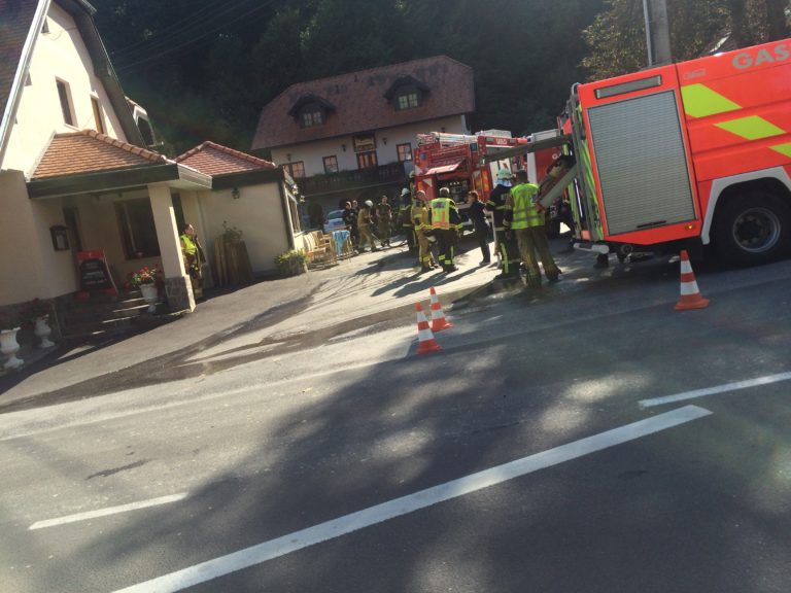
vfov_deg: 48.2
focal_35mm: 29
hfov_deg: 61.7
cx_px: 396
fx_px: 663
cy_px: 296
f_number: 2.2
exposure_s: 1/1172
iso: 32
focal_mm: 4.15
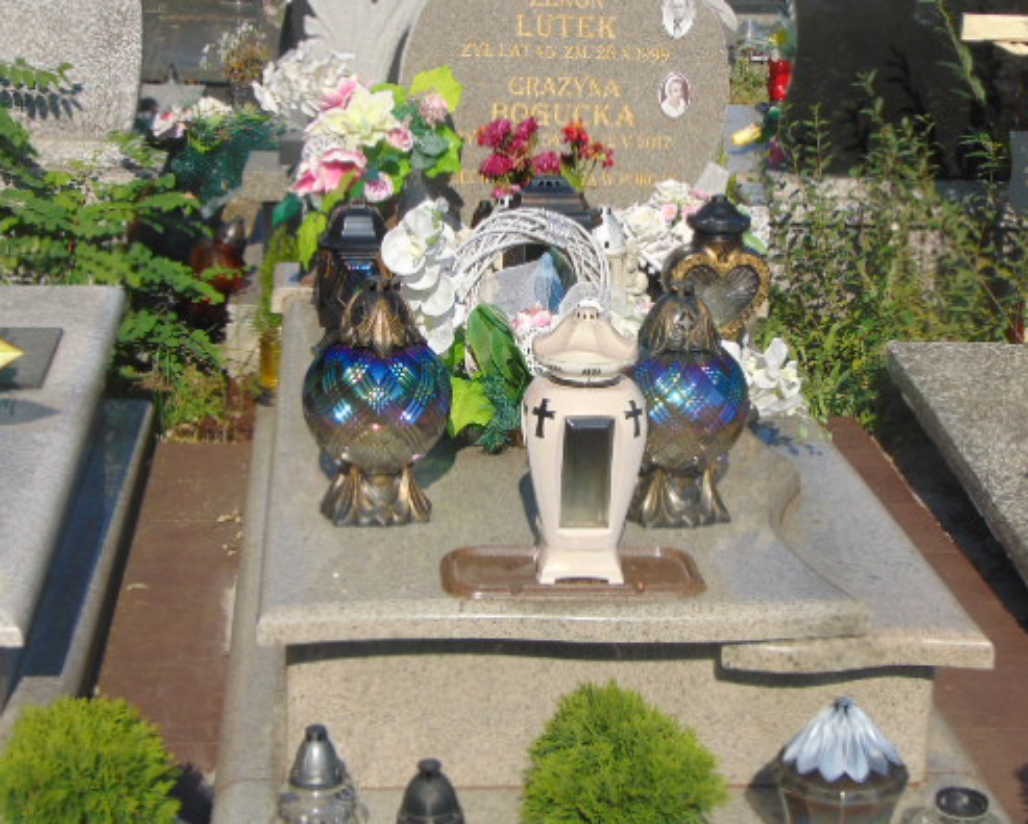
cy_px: 328
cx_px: 582
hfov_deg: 25.0
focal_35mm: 76
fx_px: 2314
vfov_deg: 20.2
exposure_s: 1/200
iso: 80
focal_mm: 10.8
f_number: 9.3
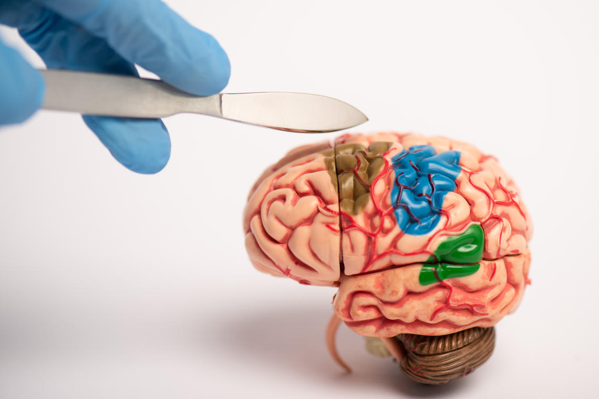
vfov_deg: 13.0
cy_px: 200
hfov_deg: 19.5
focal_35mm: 105
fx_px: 1747
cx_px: 300
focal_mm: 105
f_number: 5
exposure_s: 1/160
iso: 100
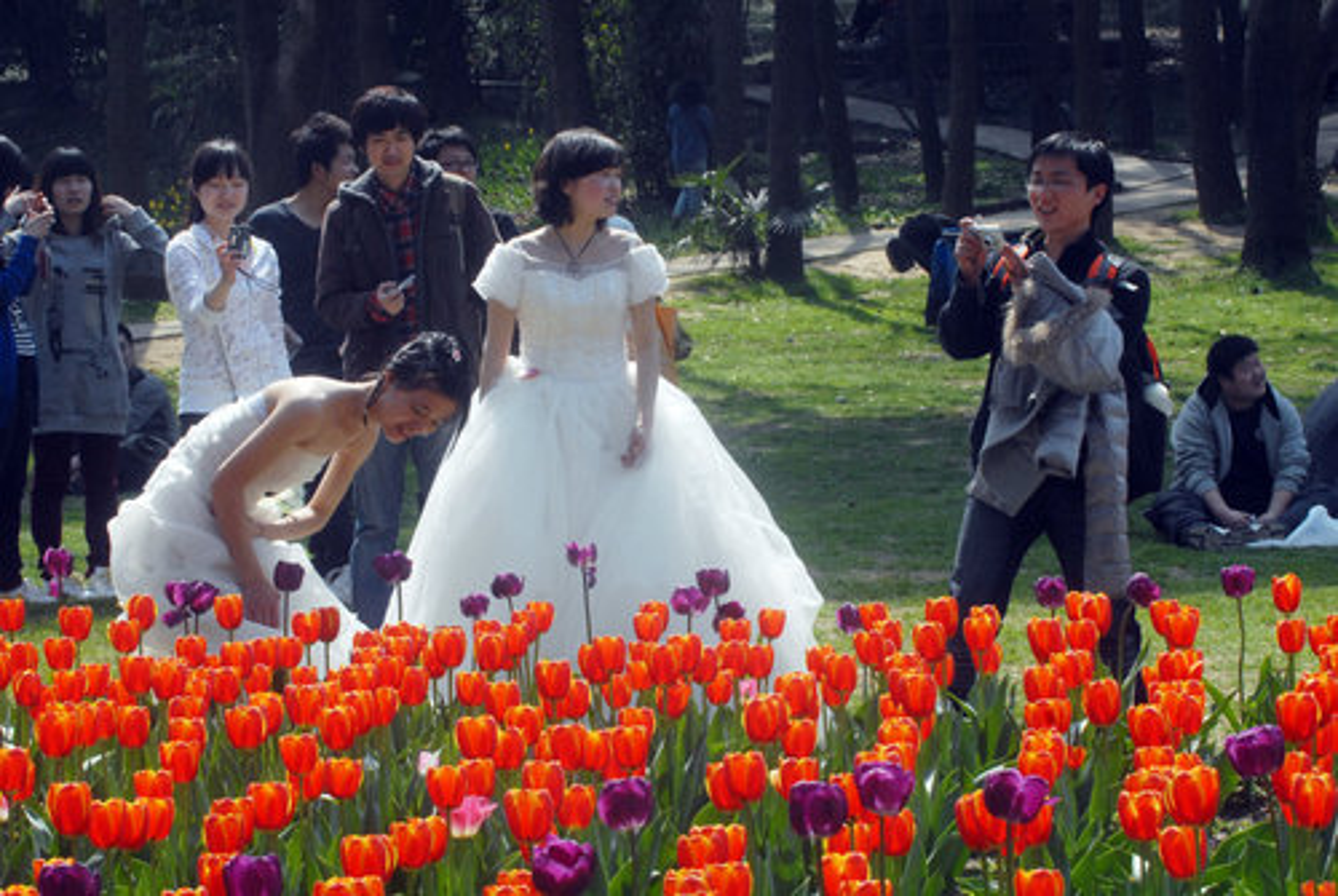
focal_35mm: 147
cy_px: 448
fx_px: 5471
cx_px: 669
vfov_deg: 9.4
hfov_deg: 13.9
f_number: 16
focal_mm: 98
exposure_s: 1/160
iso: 500
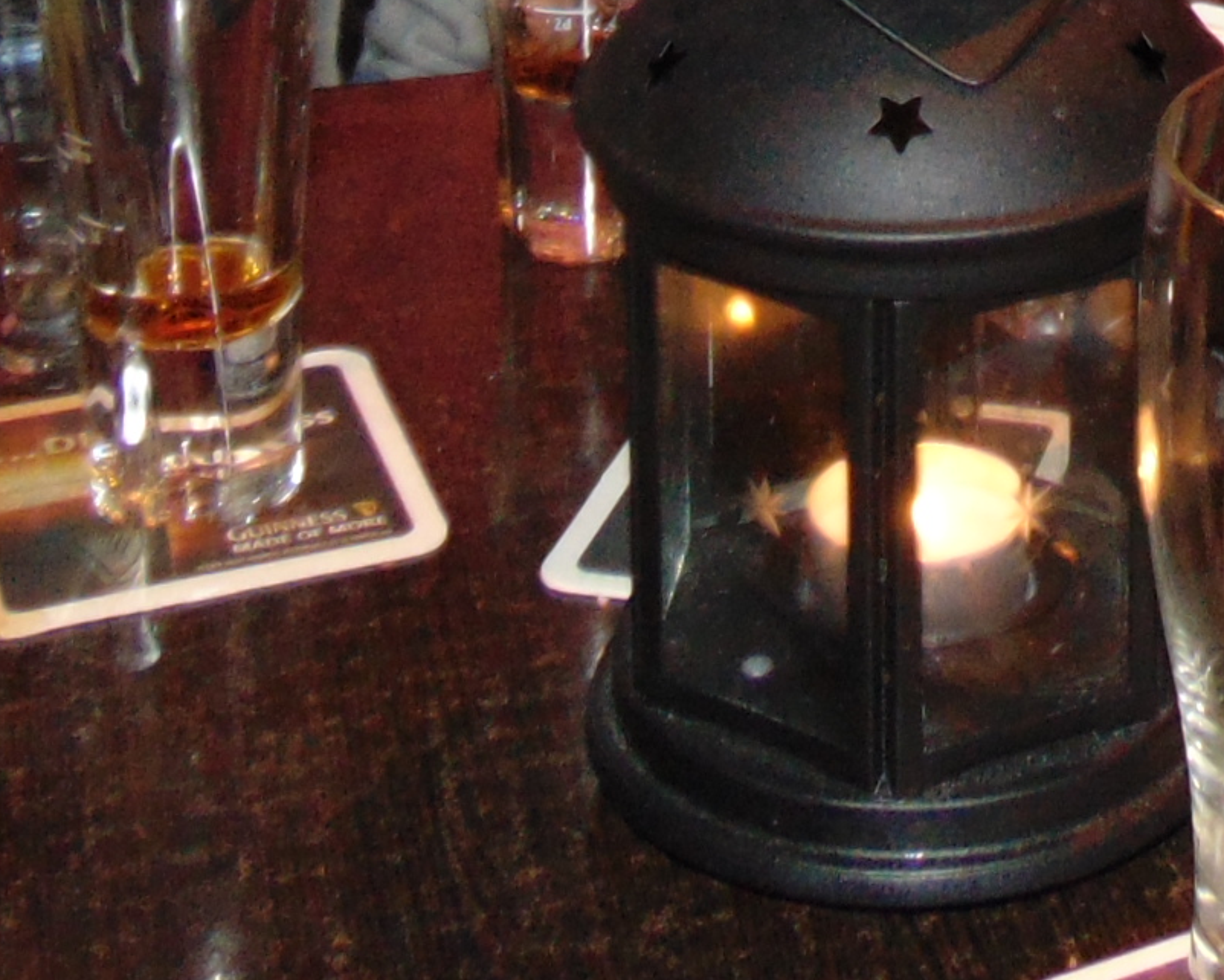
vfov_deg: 12.2
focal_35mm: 111
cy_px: -1035
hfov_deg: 17.0
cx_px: 1177
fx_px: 4022
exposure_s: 1/8
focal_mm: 4.5
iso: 200
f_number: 3
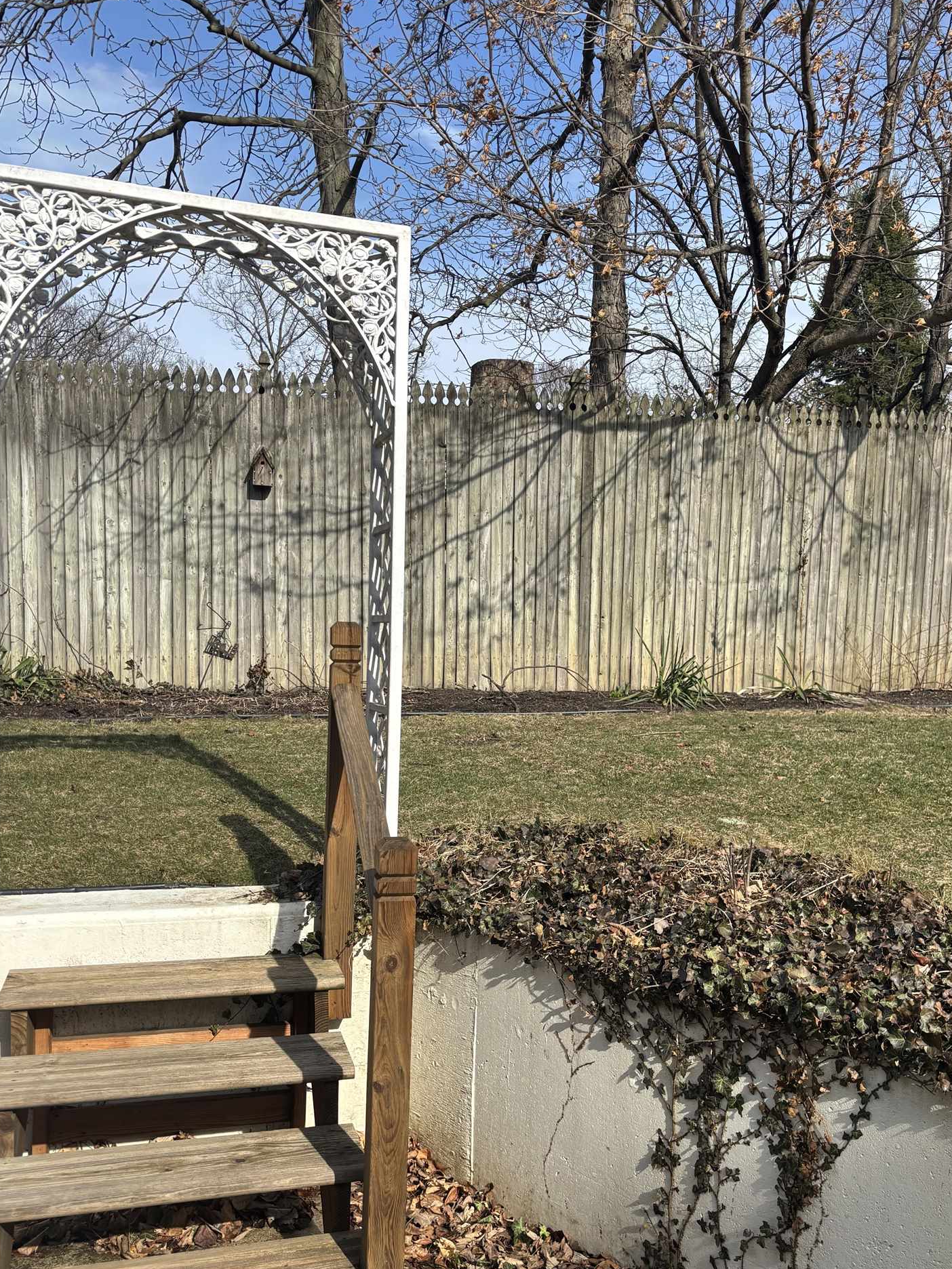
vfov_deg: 56.7
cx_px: 575
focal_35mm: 32
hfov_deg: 43.9
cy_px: 697
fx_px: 1173
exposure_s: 1/1362
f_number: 1.6
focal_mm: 5.96
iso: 50
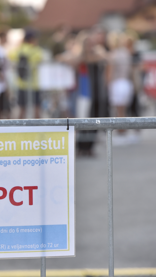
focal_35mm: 252
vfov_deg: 8.6
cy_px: 138
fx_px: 1853
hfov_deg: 4.8
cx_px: -34
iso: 800
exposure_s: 1/160
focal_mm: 160
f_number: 5.6
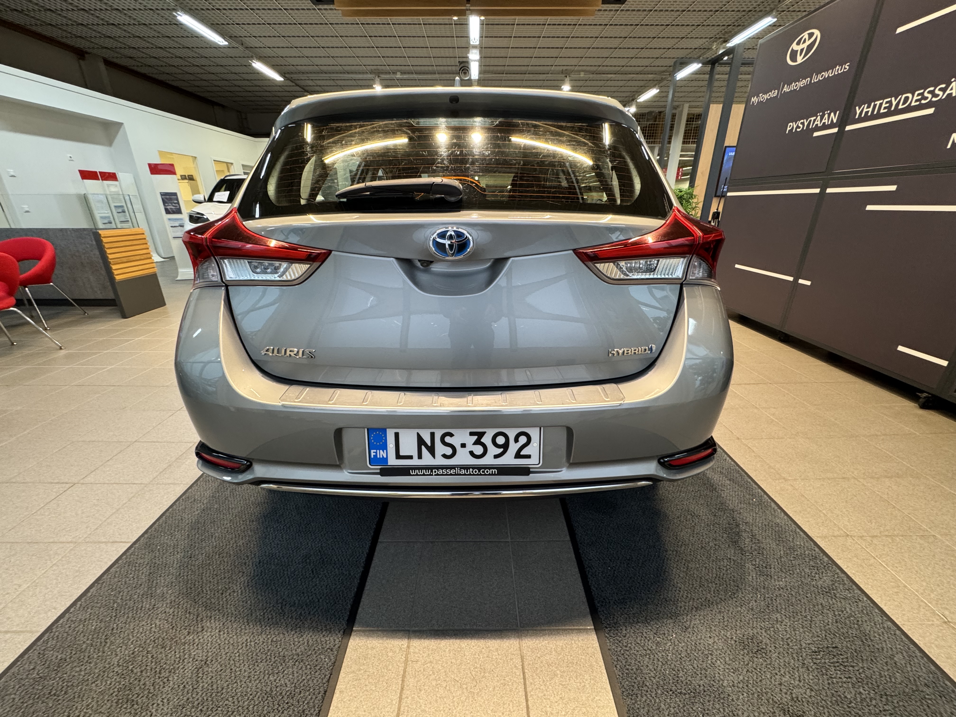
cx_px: 478
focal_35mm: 14
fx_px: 387
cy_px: 358
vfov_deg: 85.7
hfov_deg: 102.1
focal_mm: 2.22
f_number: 2.2
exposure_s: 1/100
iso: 250
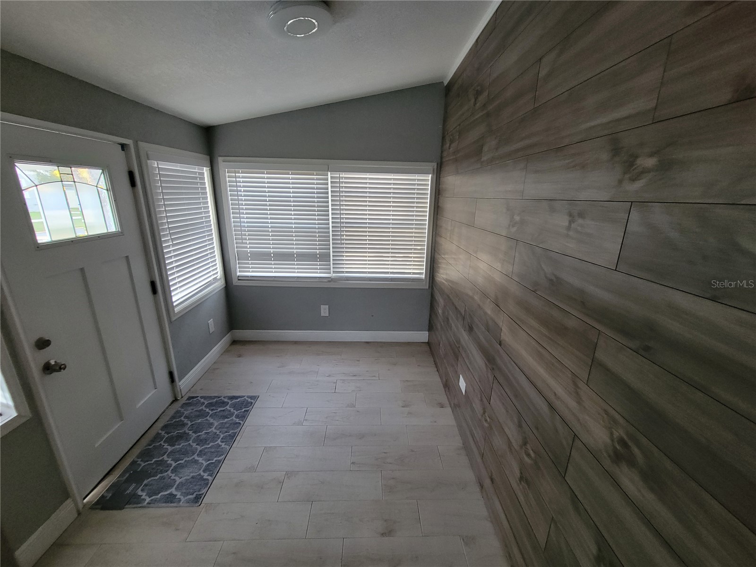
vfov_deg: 89.9
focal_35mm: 13
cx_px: 378
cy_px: 284
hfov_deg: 106.2
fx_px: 284
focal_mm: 2.2
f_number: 2.2
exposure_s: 1/30
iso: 500
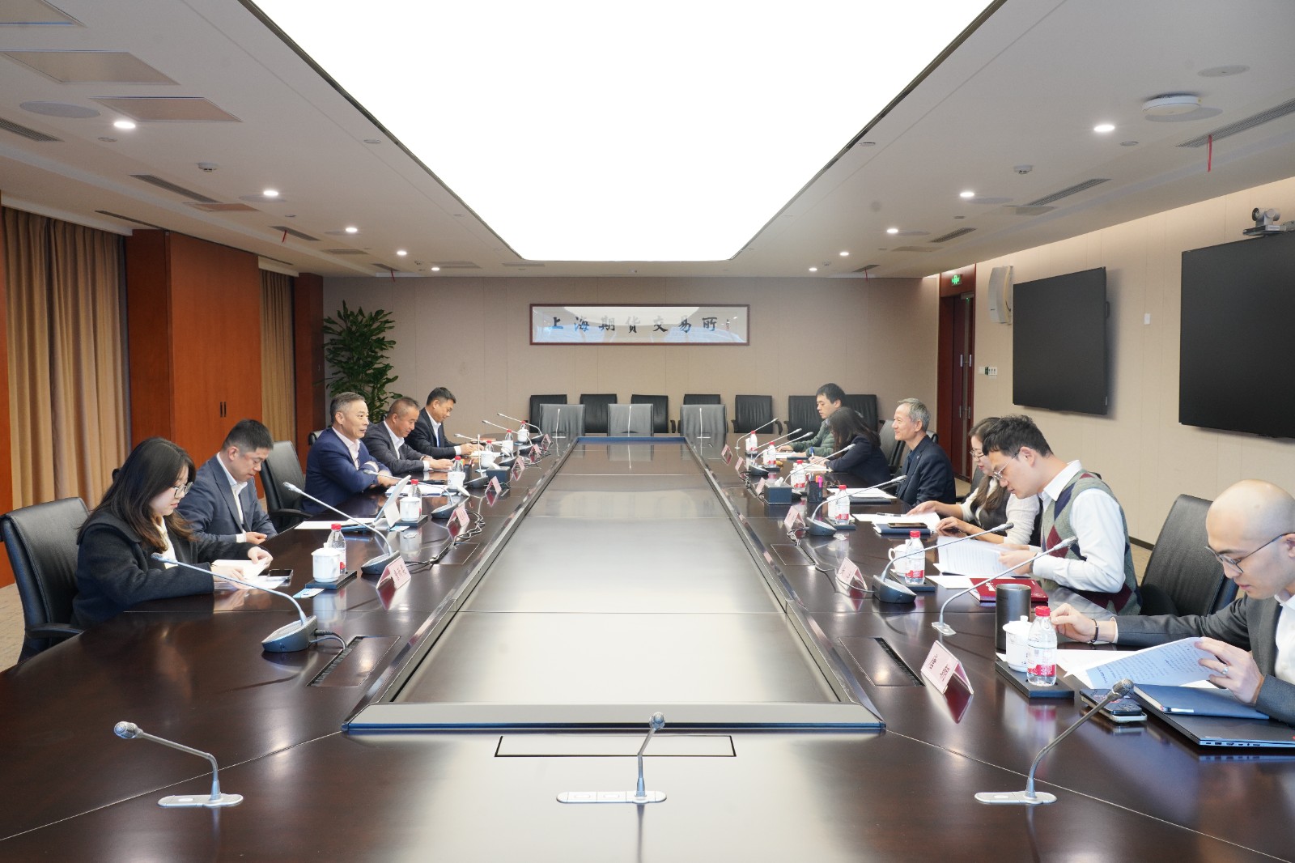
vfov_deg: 44.9
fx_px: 1043
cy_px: 432
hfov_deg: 63.7
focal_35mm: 29
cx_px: 648
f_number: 10
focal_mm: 29
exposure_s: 1/13
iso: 800
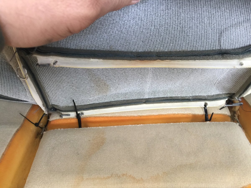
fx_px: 210
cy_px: 94
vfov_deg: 48.2
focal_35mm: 29
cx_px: 126
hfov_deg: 61.7
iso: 50
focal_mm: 4.15
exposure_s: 1/15
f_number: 2.2
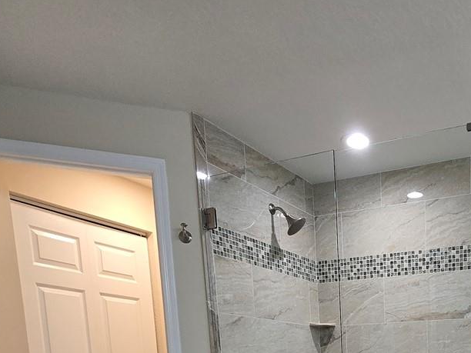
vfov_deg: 32.8
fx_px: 463
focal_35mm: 34
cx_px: 407
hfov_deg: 49.2
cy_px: 441
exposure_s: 1/60
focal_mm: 2.2
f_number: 2.2
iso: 200
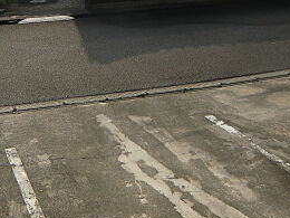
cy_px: 27
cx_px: 124
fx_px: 494
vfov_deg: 24.2
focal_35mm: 59
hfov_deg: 32.6
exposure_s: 1/500
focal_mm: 4.3
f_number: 3.2
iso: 64
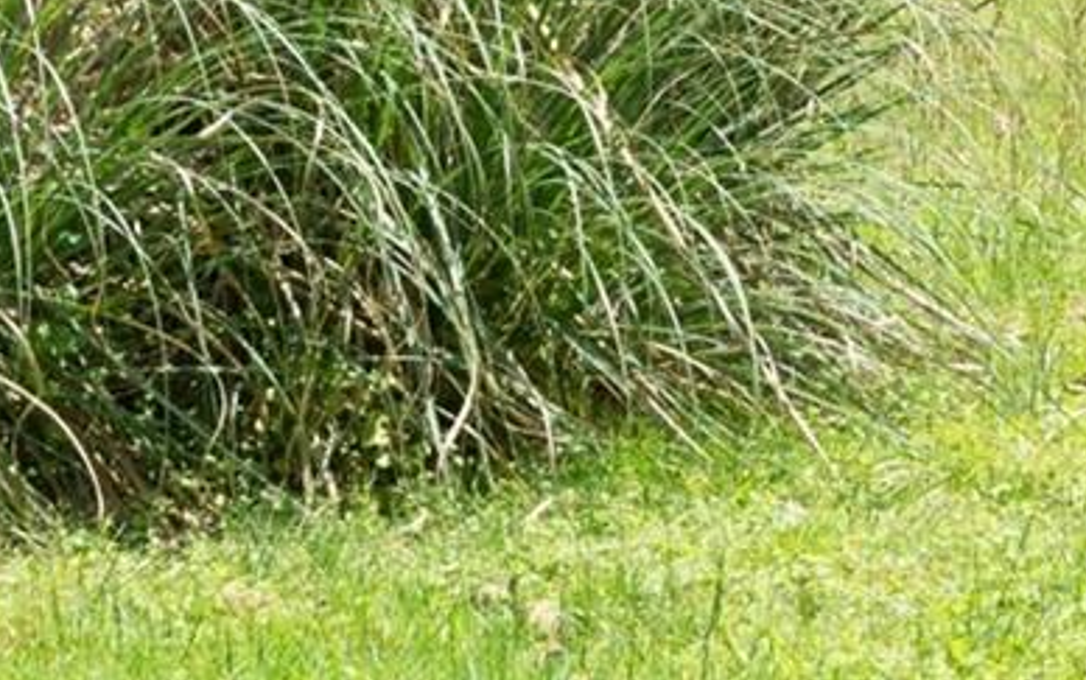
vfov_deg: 5.3
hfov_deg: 8.7
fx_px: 7167
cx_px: 414
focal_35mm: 242
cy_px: -631
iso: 100
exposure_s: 1/100
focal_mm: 30
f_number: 8
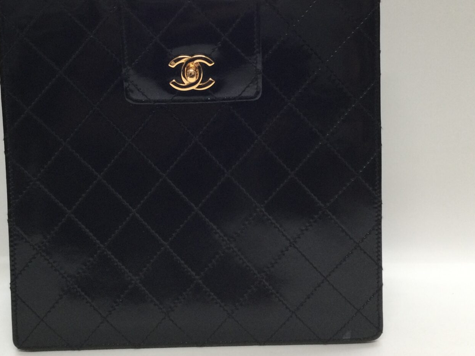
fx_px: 700
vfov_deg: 28.2
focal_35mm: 51
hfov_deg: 37.4
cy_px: 91
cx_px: 204
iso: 50
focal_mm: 3.3
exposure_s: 1/30
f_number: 2.4
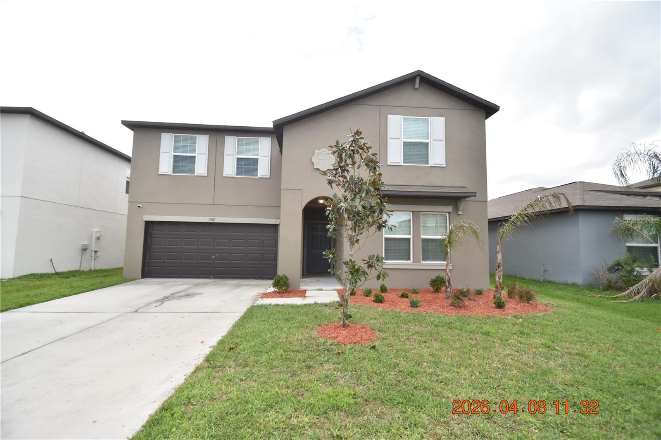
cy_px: 220
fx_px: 275
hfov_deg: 100.4
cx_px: 330
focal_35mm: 15
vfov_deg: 77.3
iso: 800
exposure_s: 1/4000
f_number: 3.5
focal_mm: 10
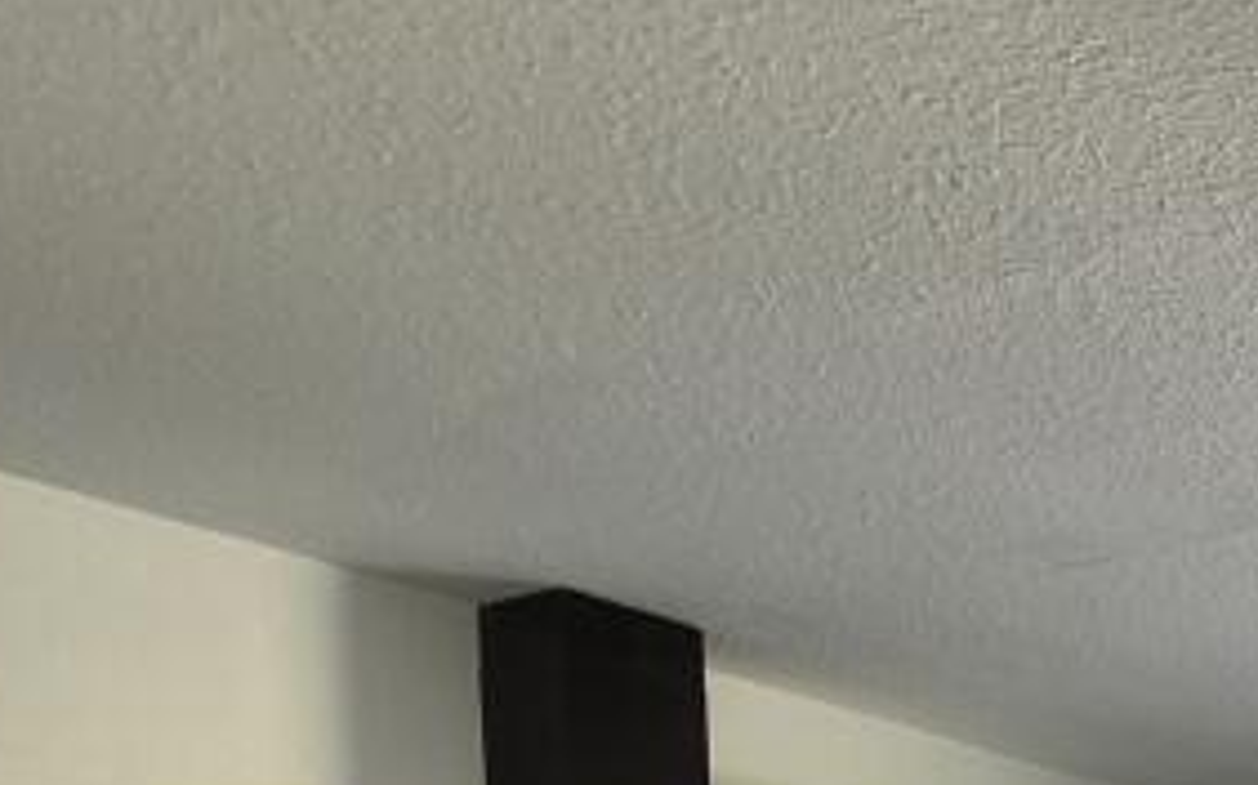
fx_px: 1714
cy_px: 1347
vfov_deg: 20.0
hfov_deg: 28.0
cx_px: 1860
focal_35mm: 50
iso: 64
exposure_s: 1/50
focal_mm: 1.74
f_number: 2.2
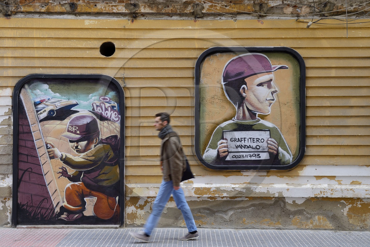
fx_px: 411
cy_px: 124
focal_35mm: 40
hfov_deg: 48.5
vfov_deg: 33.4
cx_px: 185
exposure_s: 1/50
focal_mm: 40
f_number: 6.3
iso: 400
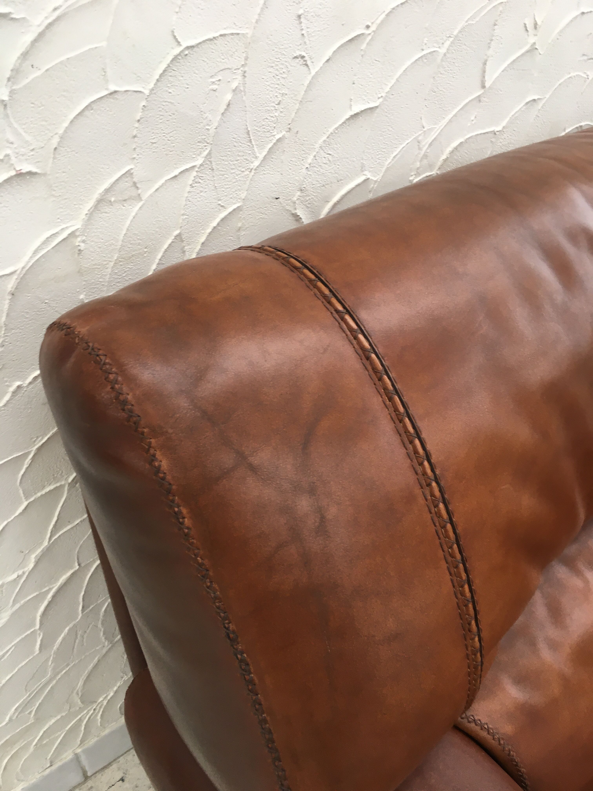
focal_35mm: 29
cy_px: 396
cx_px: 296
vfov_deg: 61.7
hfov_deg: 48.2
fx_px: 662
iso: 32
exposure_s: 1/33
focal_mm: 4.15
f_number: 2.2
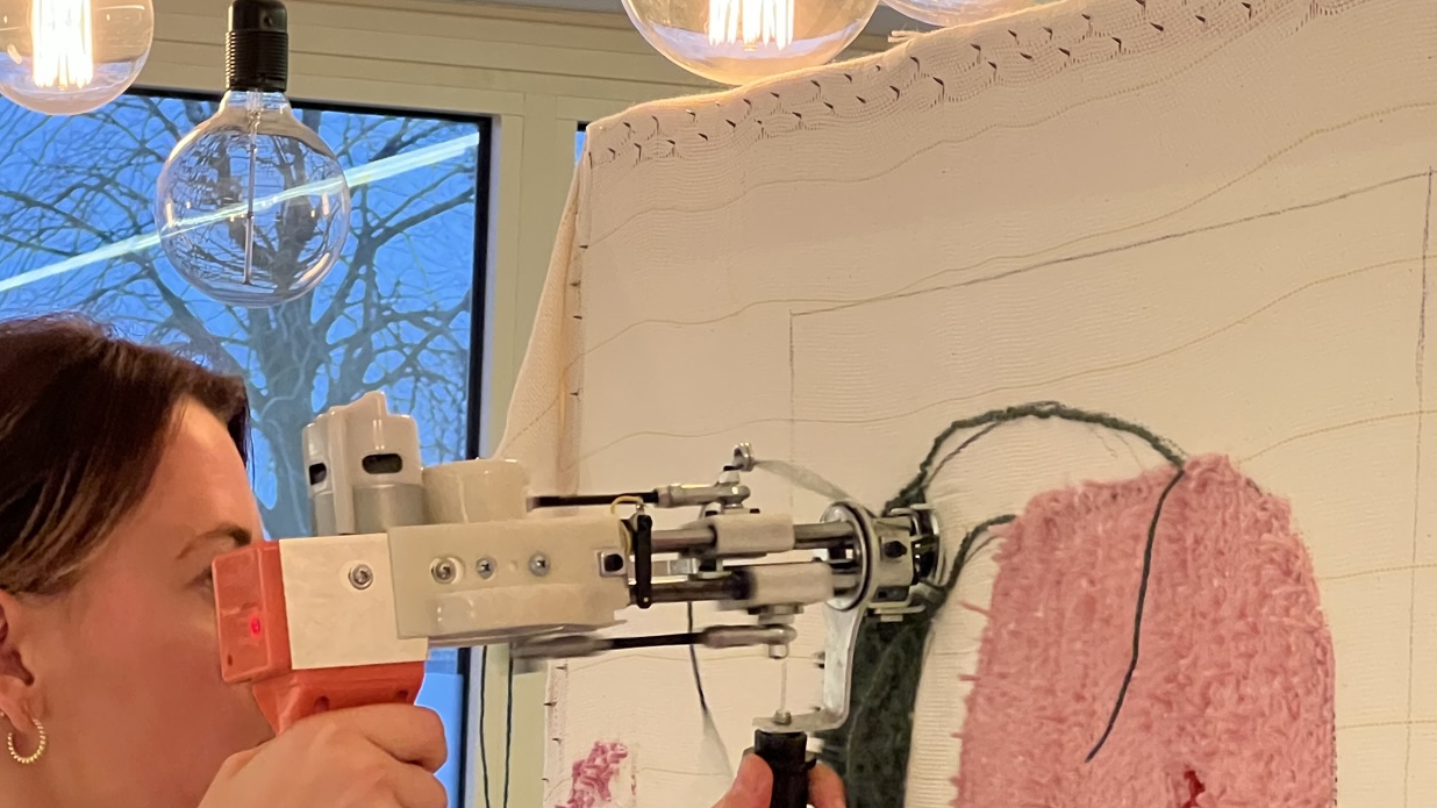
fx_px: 5296
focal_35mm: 139
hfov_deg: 15.4
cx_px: 545
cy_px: 949
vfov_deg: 8.6
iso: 500
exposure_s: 1/100
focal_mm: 9
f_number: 2.8
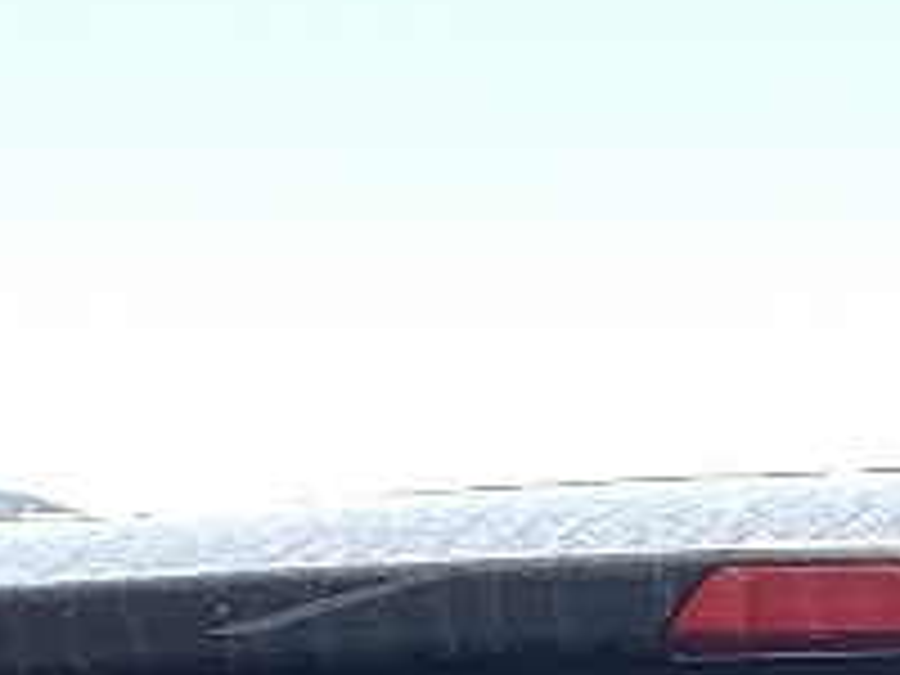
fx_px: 5408
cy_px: 2596
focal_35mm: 208
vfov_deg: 6.1
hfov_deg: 9.3
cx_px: 1278
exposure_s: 1/1250
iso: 50
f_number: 1.5
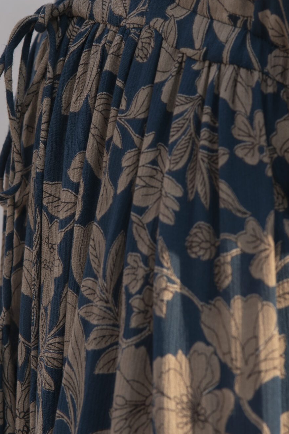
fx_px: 1999
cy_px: 150
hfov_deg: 8.3
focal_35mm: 166
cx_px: 196
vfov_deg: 12.4
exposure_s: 1/640
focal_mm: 85
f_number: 4
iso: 100
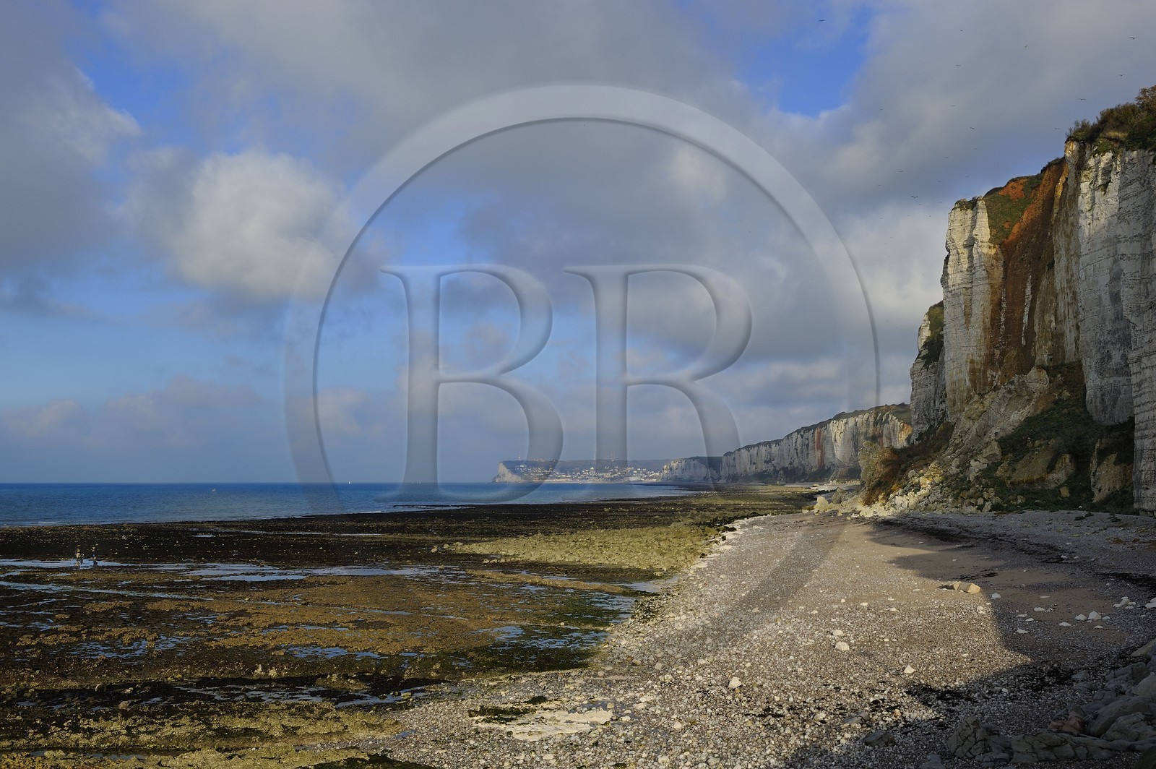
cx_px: 578
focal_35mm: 32
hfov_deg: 58.8
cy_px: 384
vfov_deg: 41.0
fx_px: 1027
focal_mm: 32
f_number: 11
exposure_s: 1/200
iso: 200
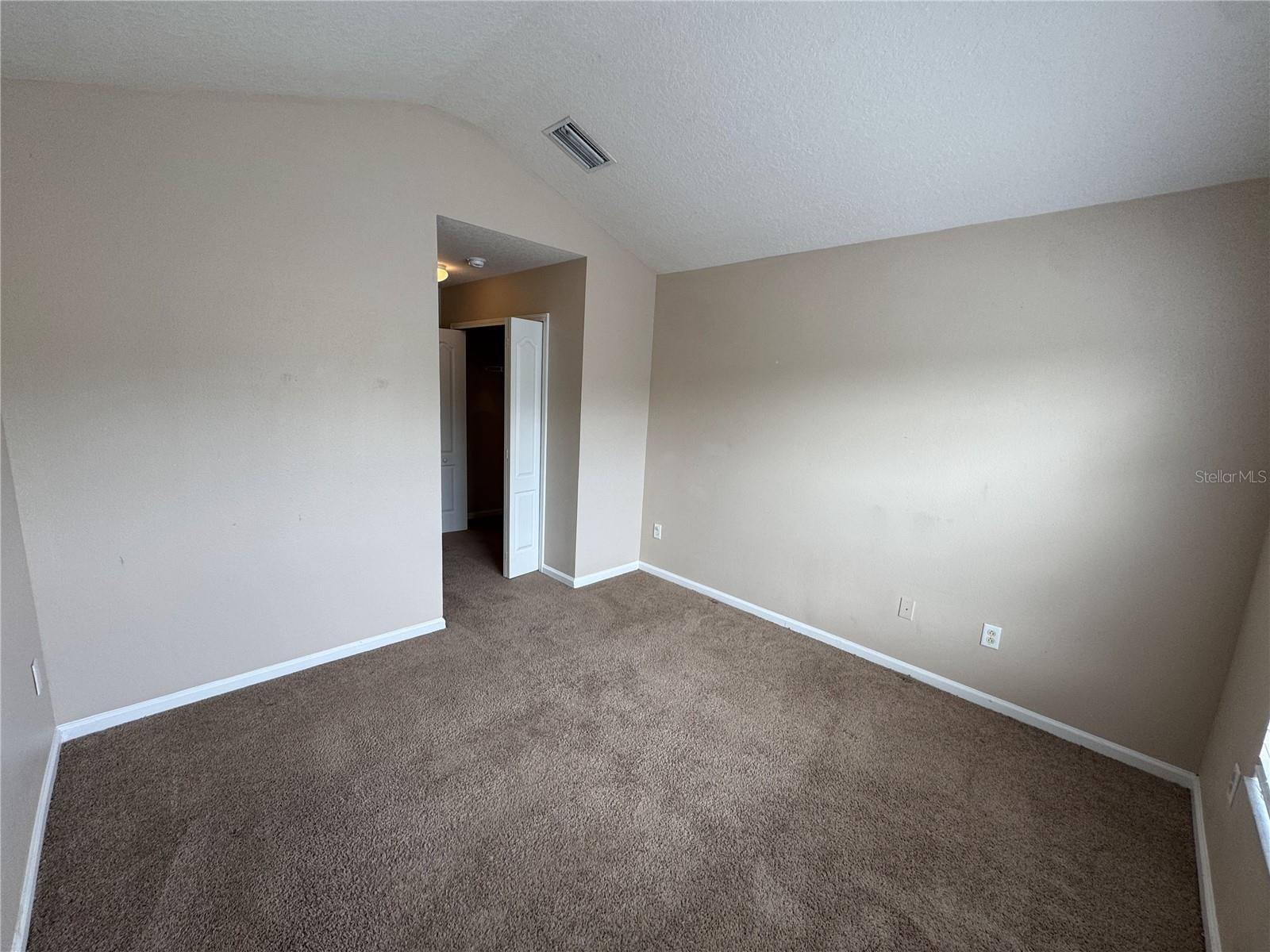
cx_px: 635
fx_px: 514
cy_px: 476
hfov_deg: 102.1
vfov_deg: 85.7
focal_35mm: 14
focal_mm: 2.22
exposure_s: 1/99
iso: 80
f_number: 2.2
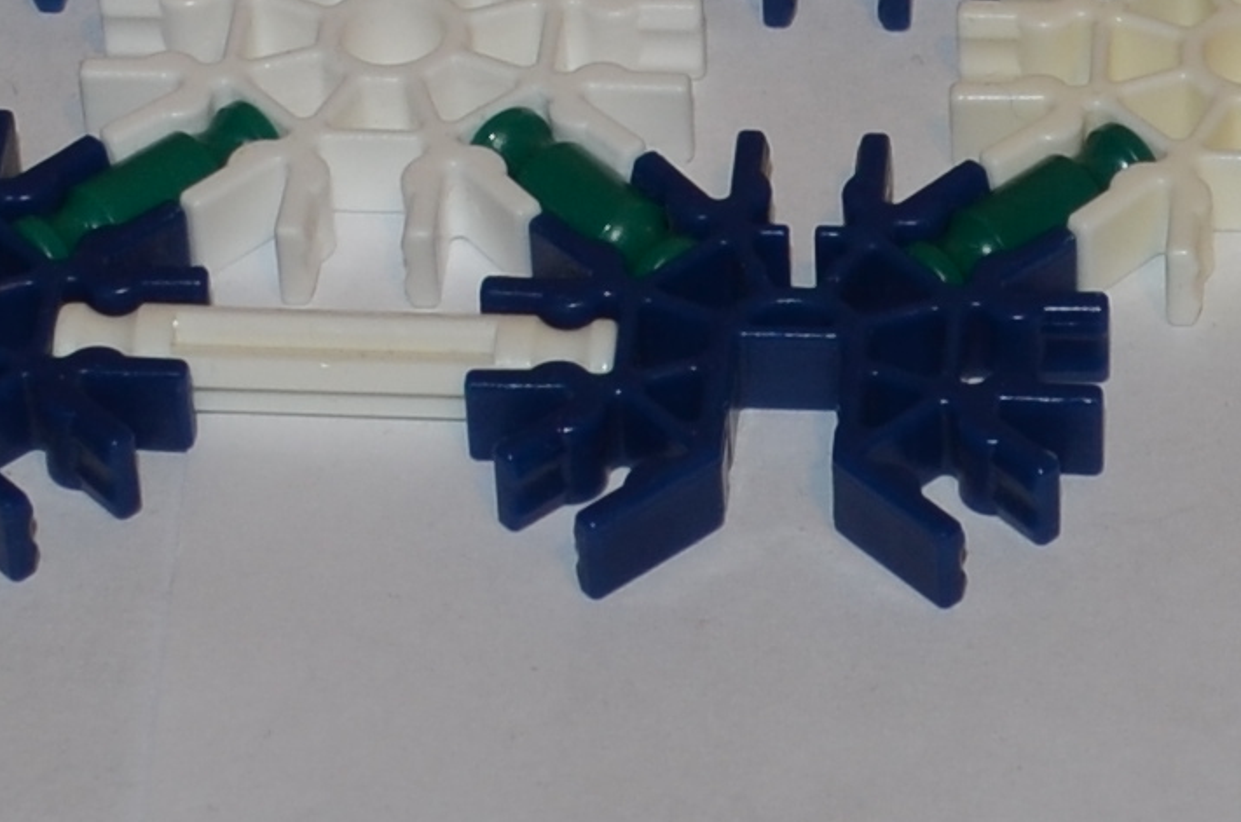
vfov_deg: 6.5
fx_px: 7156
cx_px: 1492
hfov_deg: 9.8
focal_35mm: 208
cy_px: -373
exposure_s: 1/30
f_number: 5.6
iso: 200
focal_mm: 20
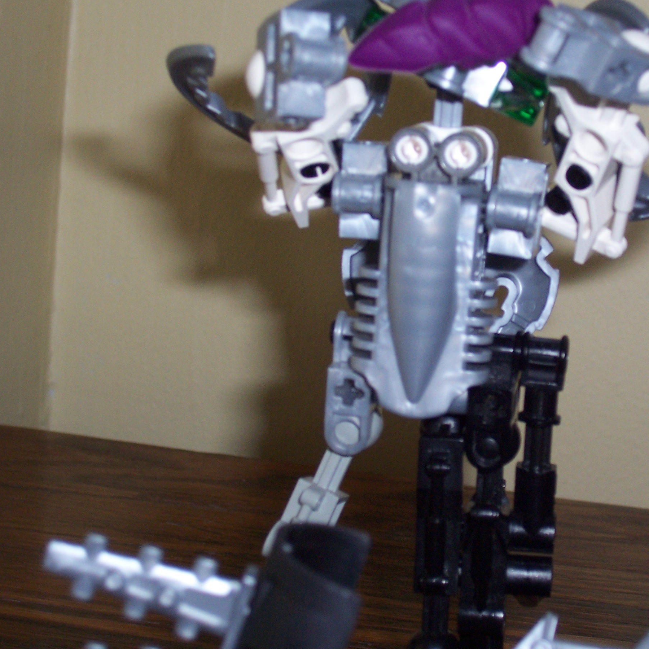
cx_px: 455
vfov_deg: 20.9
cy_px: 305
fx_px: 1761
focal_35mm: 83
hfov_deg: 20.8
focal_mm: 10.8
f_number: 4
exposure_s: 1/90
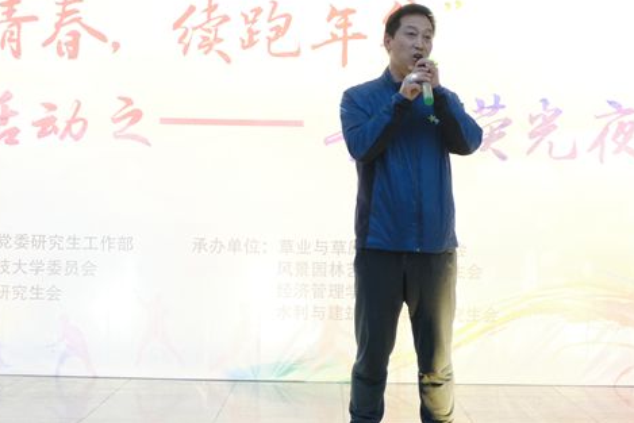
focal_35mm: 87
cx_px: 385
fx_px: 1533
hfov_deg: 23.3
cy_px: 201
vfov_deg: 15.7
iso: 3200
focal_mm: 45
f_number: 5.6
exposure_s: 1/50
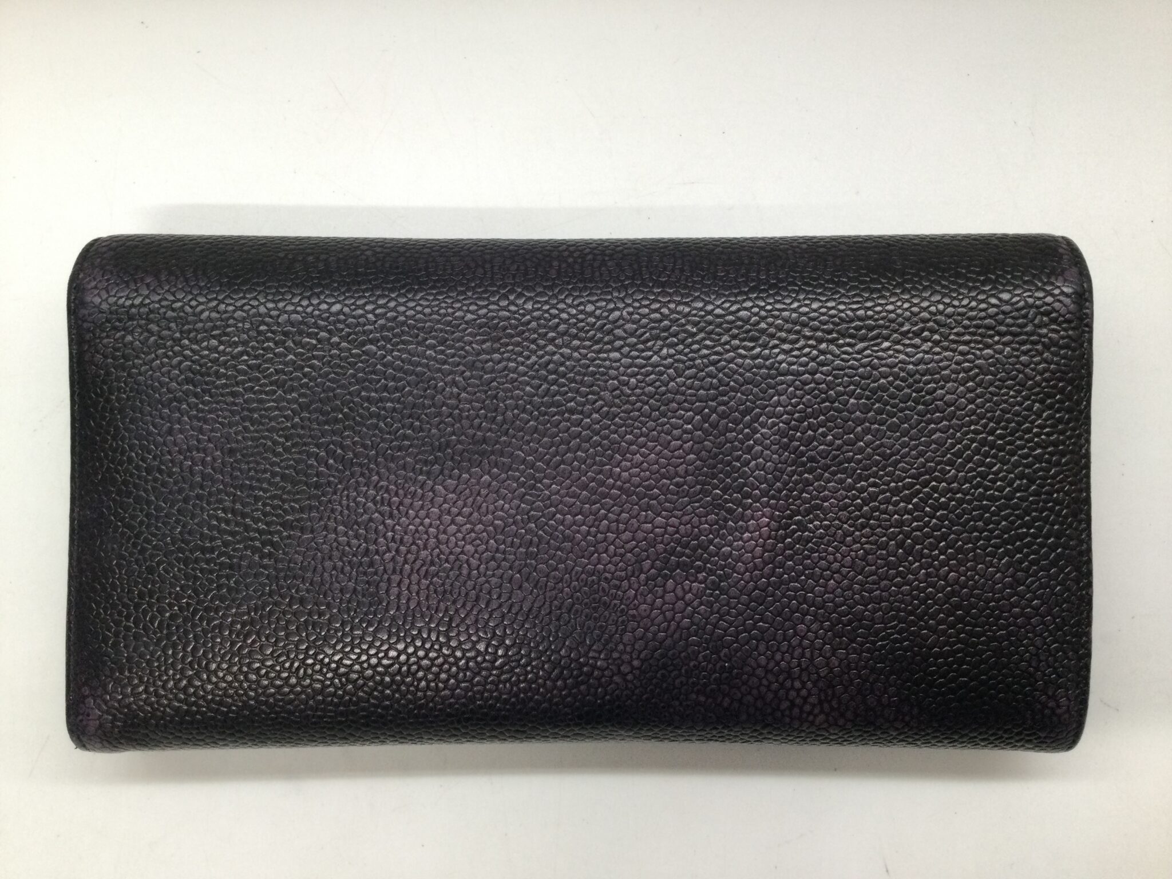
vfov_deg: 45.4
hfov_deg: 58.4
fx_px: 1050
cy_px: 440
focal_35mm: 31
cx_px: 586
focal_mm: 3.3
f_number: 2.4
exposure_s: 1/30
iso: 64
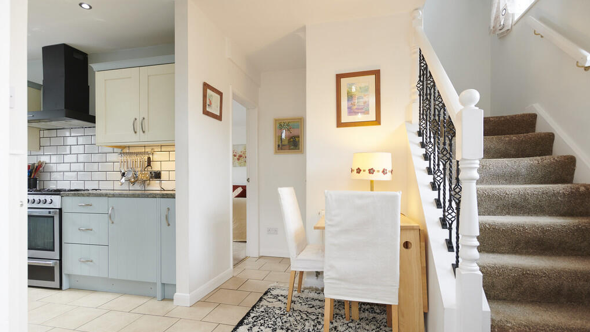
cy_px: 189
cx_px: 292
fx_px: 282
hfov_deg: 92.7
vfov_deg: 60.8
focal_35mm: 18
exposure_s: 1/30
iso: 500
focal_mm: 17
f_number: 7.1
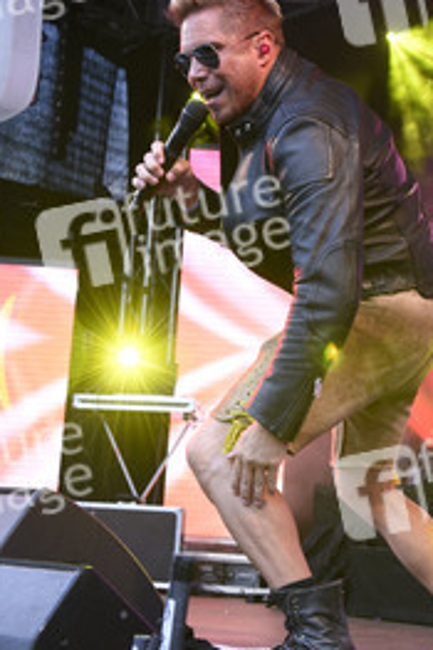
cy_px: 358
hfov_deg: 18.6
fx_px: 1319
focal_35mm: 73
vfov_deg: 27.7
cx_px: 235
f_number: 6.3
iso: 1250
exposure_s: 1/160
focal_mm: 48
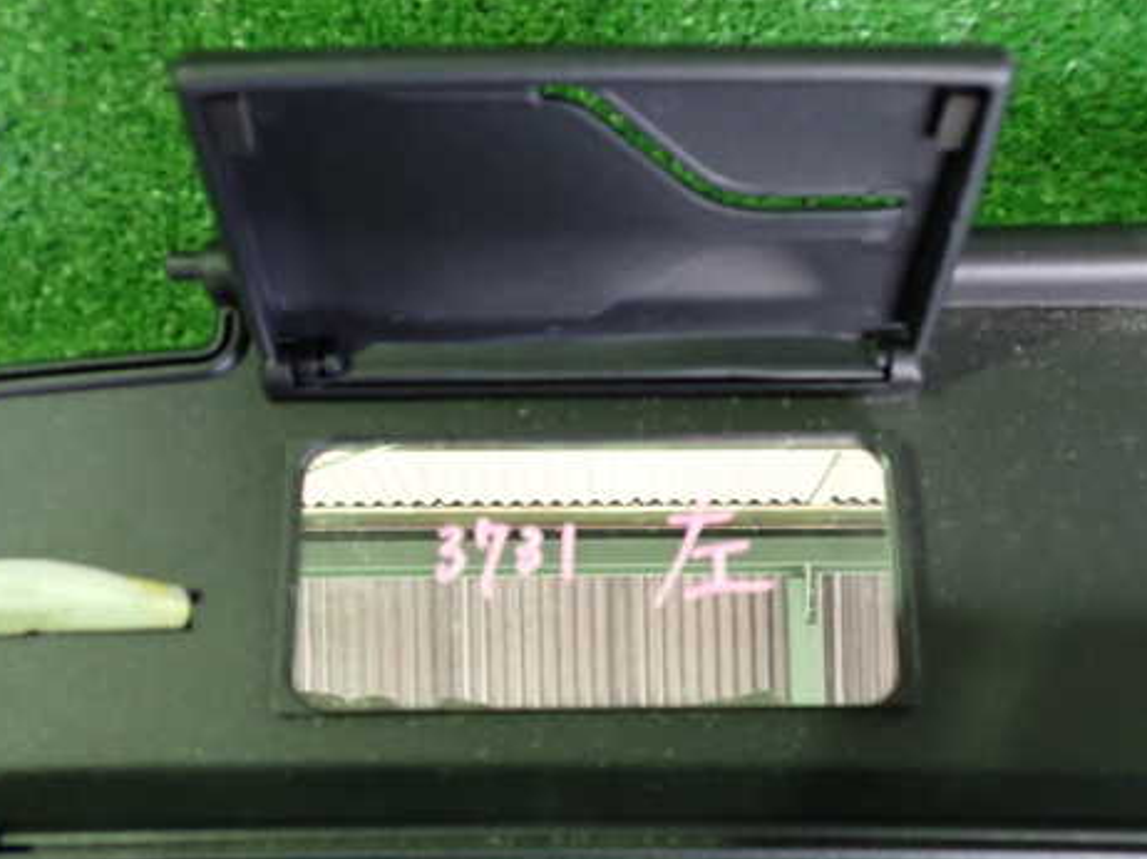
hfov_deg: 47.9
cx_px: 593
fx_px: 1292
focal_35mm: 39
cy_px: 432
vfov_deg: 36.8
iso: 800
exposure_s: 1/25
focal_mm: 5.4
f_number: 2.3
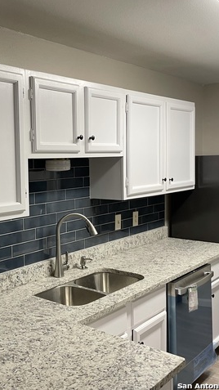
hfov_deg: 30.5
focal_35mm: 38
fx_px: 393
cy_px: 195
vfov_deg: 52.8
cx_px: 47
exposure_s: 1/60
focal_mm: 4.2
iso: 80
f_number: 1.6
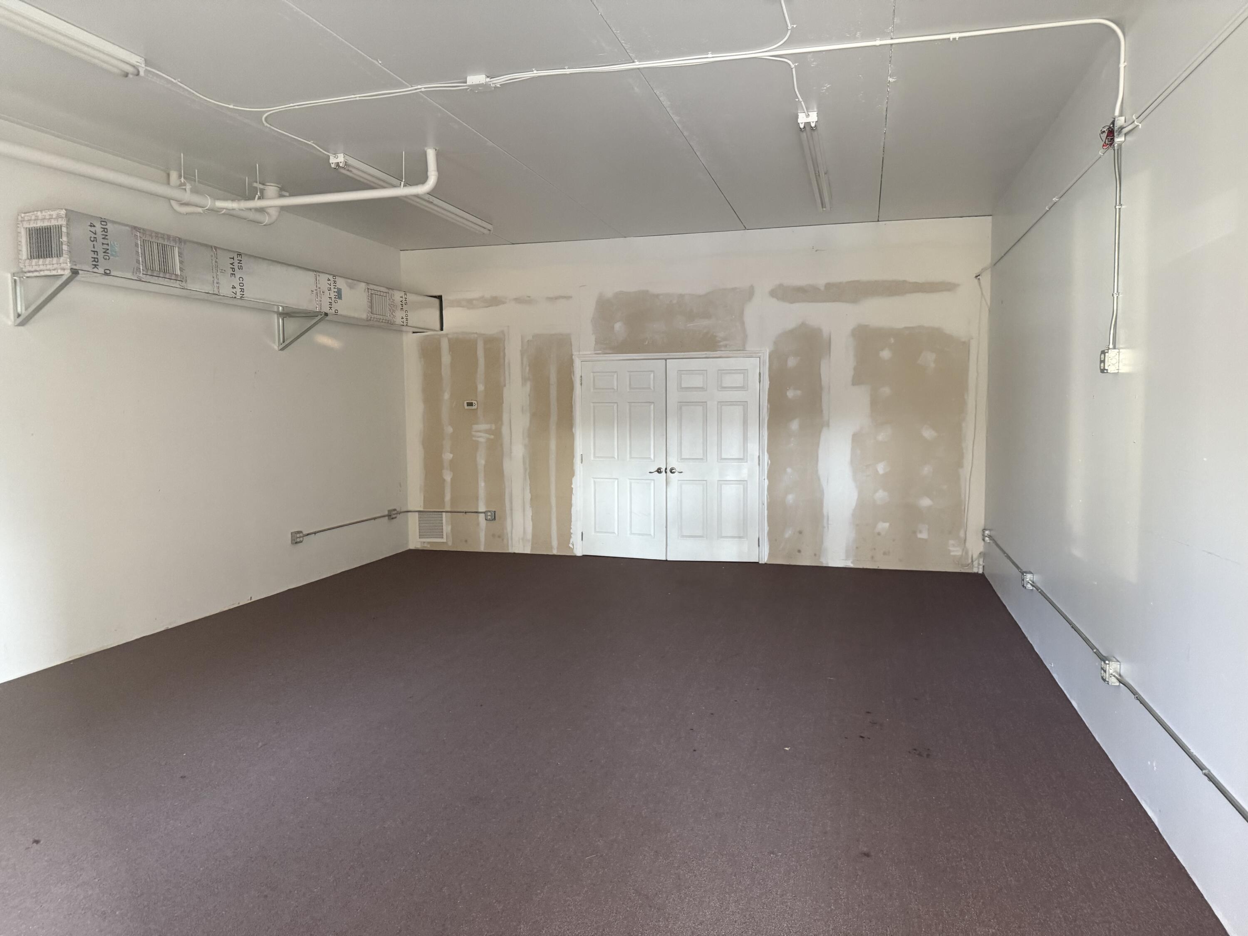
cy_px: 468
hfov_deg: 71.6
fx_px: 865
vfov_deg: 56.8
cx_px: 624
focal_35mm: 24
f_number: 1.78
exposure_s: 1/60
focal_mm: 6.76
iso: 320
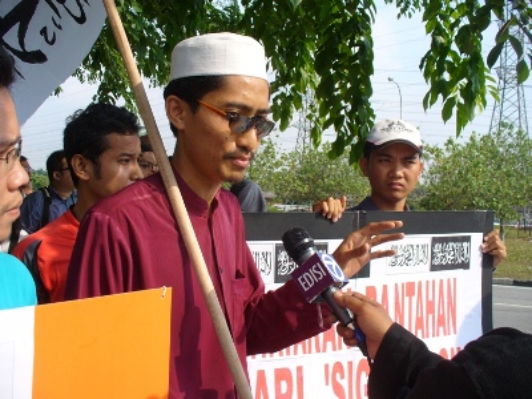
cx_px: 266
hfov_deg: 50.1
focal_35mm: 37
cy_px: 200
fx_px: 569
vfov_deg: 38.7
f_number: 5.6
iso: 80
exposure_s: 1/250
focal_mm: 6.1
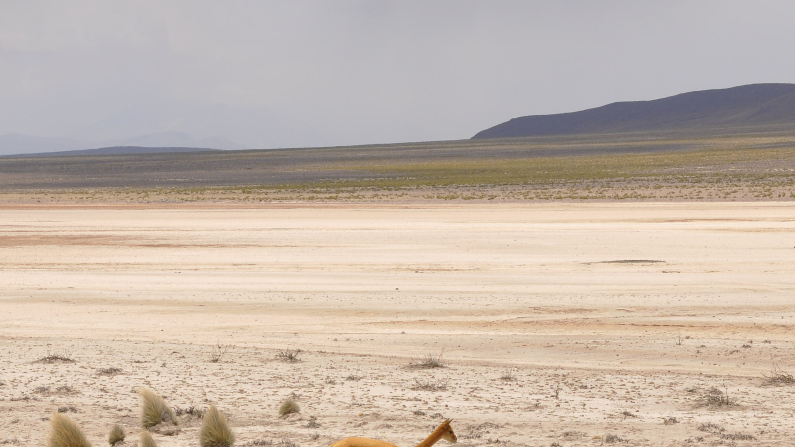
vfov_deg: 8.6
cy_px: 386
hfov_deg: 15.3
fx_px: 2951
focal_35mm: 140
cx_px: 309
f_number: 11
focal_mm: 42
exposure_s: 1/500
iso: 200
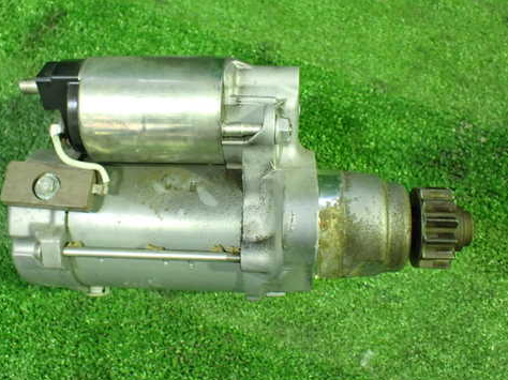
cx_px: 228
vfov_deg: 37.7
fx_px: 557
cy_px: 171
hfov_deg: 48.9
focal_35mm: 38
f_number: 2.3
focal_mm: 5.4
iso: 800
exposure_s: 1/40
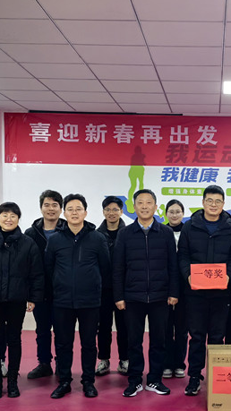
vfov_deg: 36.3
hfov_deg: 20.6
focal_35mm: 57
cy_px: 265
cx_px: 214
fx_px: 621
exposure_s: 1/50
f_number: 2
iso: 200
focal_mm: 5.75
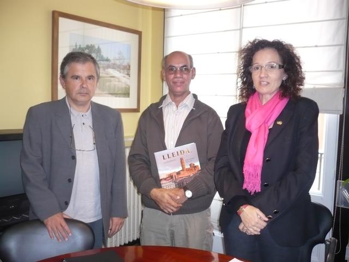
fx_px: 353
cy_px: 131
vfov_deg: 40.7
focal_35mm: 35
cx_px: 174
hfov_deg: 52.6
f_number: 2.8
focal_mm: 5.8
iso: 200
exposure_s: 1/30
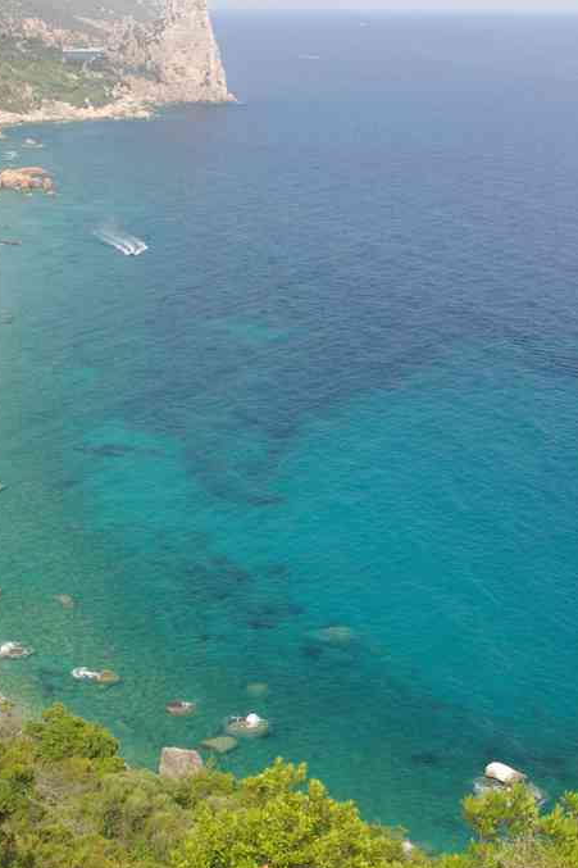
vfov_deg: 32.4
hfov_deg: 21.8
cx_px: 202
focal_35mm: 62
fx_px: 1494
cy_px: 434
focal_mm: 28
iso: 200
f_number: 10
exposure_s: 1/60
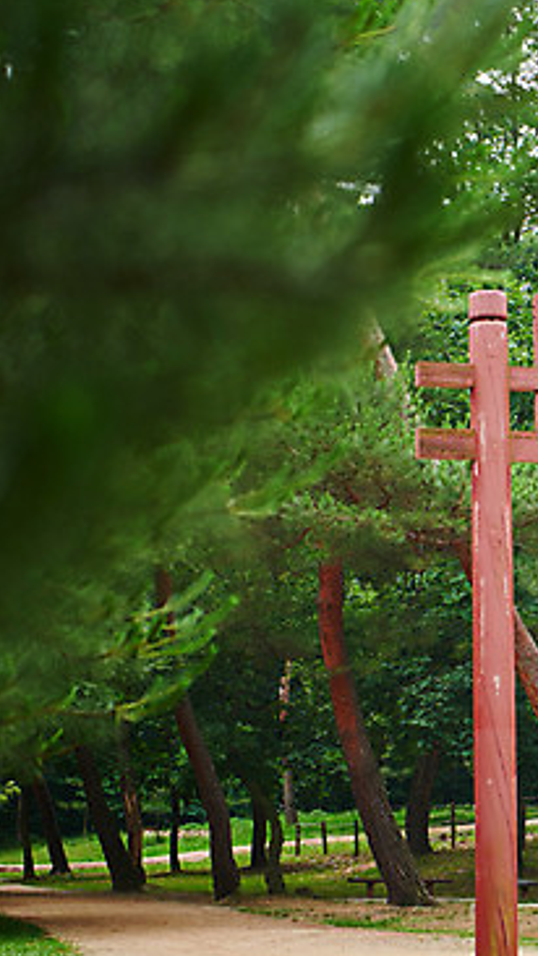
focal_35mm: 120
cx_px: 552
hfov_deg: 10.0
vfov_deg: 17.9
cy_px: 507
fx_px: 3042
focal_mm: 70
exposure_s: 1/500
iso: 400
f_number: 3.2
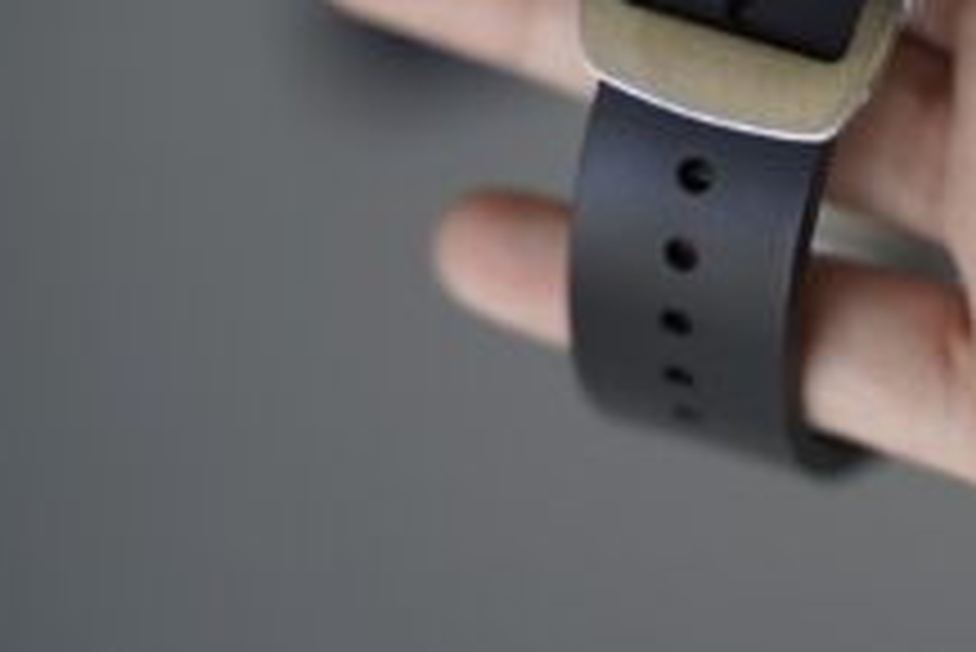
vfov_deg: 9.9
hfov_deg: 14.7
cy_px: 92
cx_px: 837
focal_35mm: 138
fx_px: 3744
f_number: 4
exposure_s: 1/80
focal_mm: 75
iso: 125
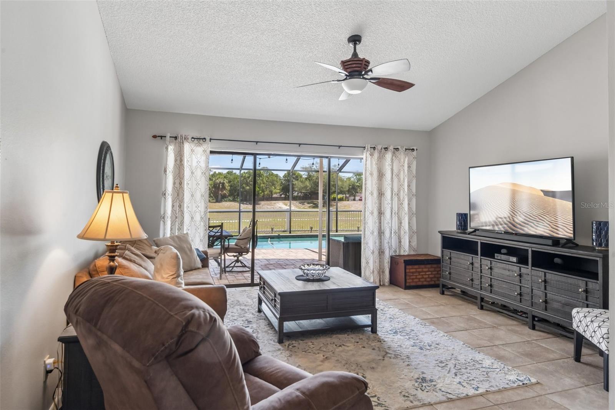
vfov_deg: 57.2
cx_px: 308
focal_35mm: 22
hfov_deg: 78.6
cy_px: 205
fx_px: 376
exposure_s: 1/60
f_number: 8
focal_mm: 22
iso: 400
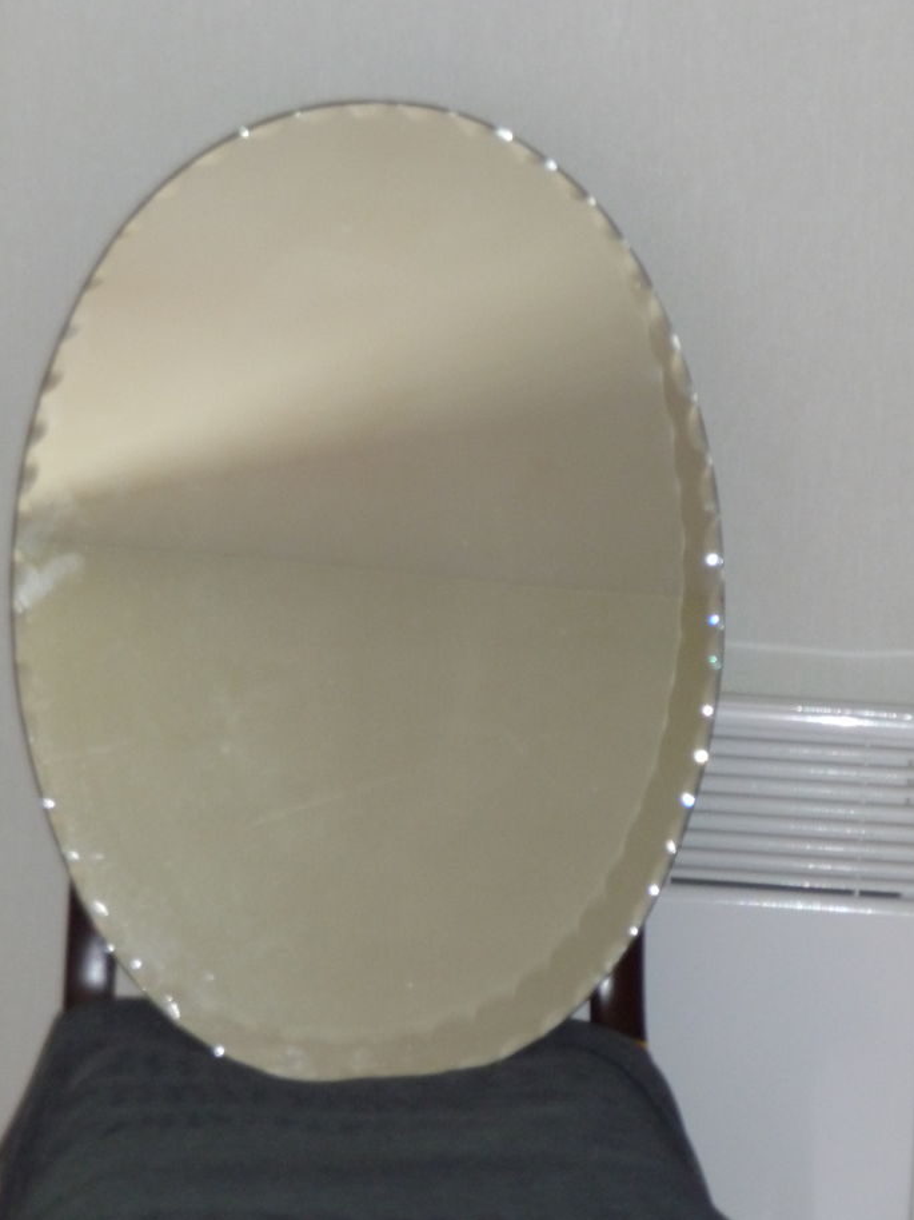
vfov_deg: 10.6
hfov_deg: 8.0
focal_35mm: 186
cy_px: 590
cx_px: 468
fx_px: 6551
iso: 320
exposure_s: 1/50
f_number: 4.8
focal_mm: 29.1
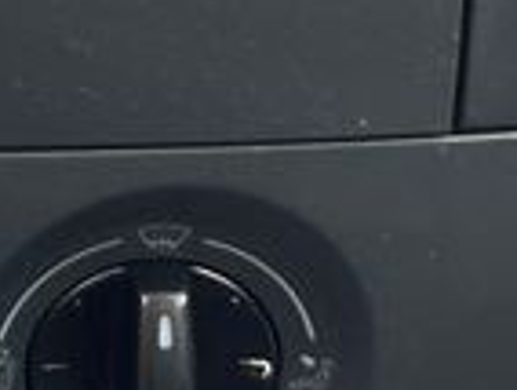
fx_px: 2798
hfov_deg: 10.2
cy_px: -554
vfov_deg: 7.4
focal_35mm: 187
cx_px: -240
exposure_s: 1/440
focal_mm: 5.1
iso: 50
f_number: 1.6
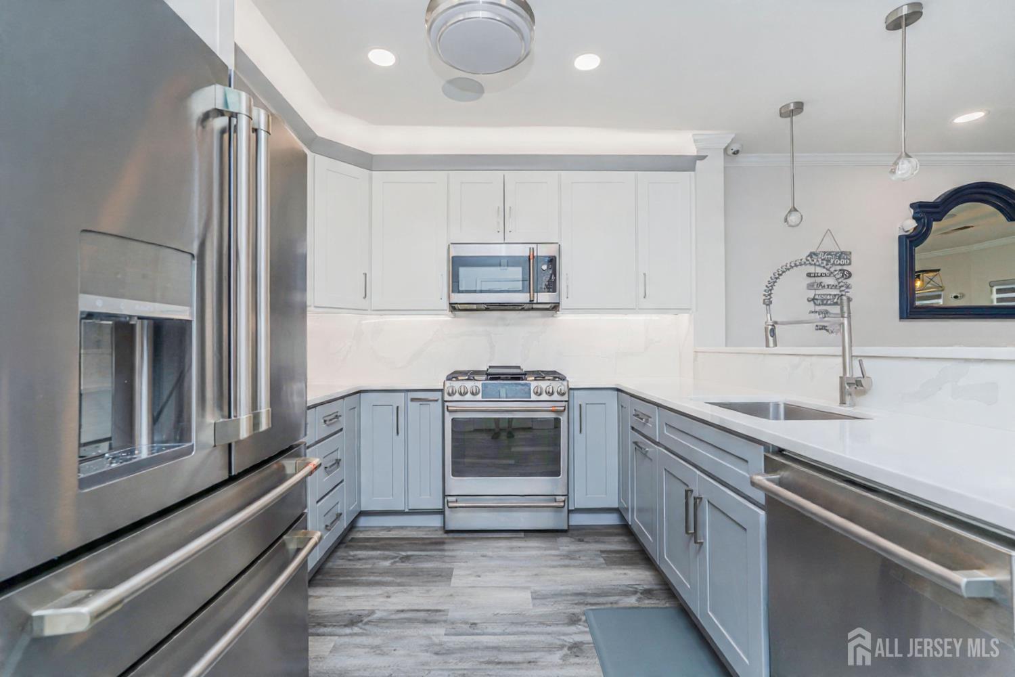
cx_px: 508
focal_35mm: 16
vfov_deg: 73.7
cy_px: 338
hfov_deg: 96.7
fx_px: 451
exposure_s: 1/60
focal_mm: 16
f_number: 5.6
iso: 50
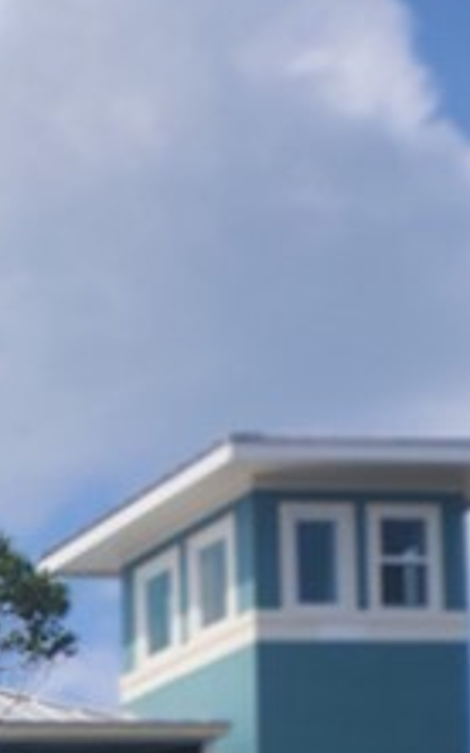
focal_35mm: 113
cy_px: 1264
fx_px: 2317
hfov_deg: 8.6
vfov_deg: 16.2
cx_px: -1134
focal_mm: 5.4
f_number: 1.8
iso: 20
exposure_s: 1/2204
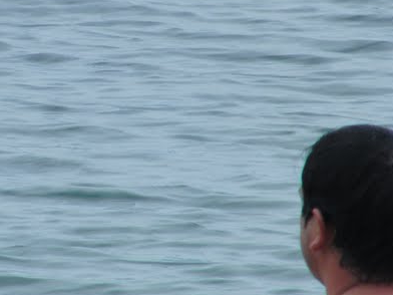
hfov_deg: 1.5
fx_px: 15406
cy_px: 85
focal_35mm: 1357
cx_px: -1
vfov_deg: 1.1
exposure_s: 1/320
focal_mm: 92
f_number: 5.6
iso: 100
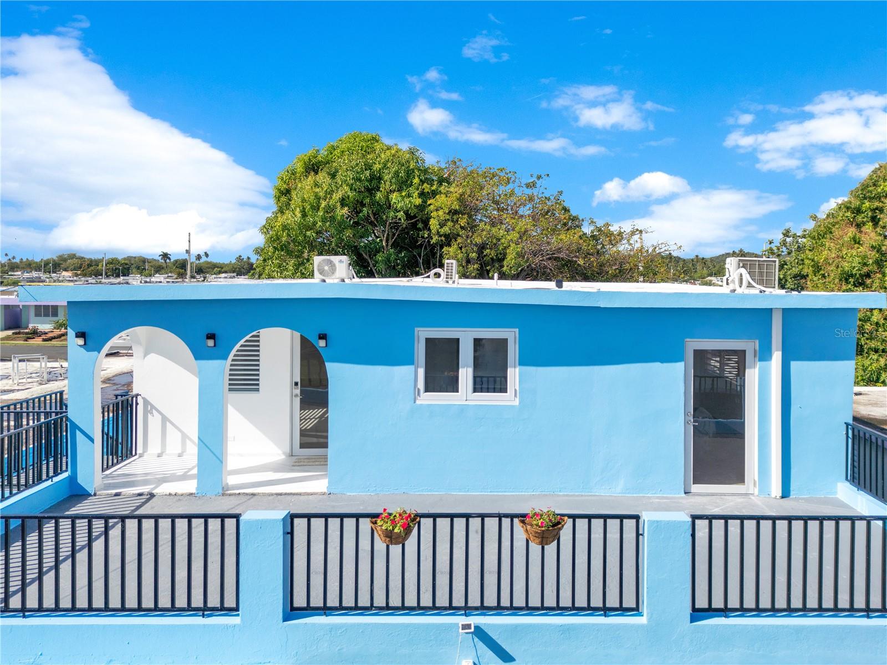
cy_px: 332
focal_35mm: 24
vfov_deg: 56.8
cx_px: 444
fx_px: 615
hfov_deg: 71.6
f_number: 1.7
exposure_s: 1/3000
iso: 120
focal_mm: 6.72
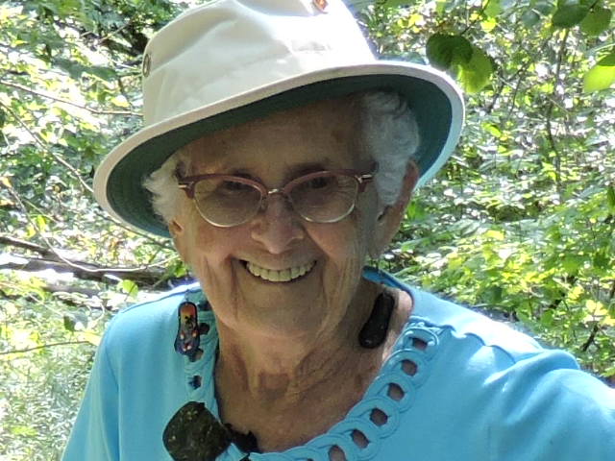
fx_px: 1244
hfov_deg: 27.8
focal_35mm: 70
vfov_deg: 21.0
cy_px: 230
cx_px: 308
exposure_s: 1/60
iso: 100
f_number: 3.9
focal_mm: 12.5
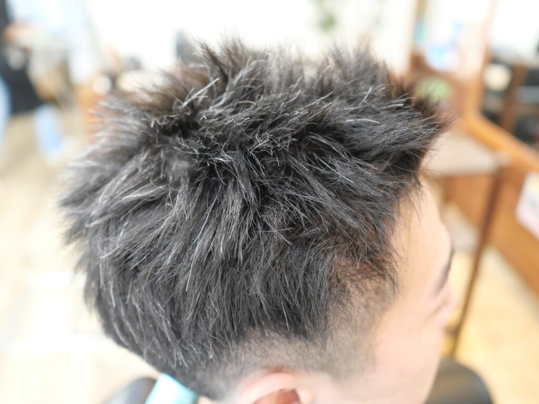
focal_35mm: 30
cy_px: 202
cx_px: 270
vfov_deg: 46.8
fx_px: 467
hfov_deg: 60.0
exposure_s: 1/60
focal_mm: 15
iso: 1250
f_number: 1.7
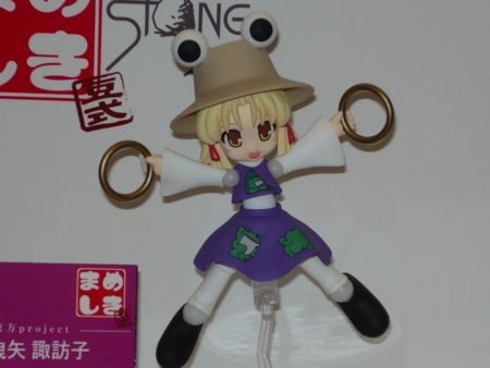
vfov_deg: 9.3
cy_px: 184
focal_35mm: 160
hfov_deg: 12.3
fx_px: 2266
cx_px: 245
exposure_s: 1/60
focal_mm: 16.5
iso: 100
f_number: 5.1
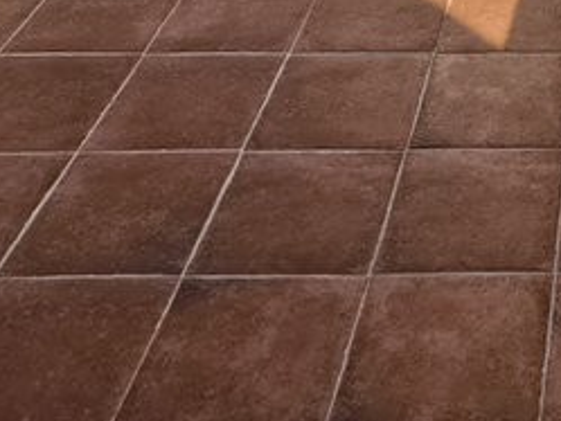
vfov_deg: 15.2
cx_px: 703
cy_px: -439
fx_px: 1248
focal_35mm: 77
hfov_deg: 22.9
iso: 50
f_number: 2.2
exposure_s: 1/959
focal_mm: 2.35
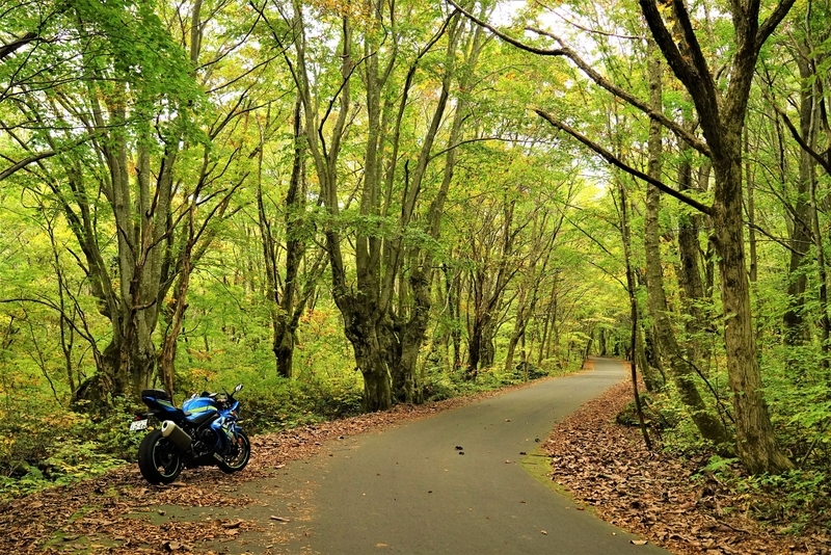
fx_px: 831
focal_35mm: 36
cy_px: 278
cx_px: 416
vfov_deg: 36.9
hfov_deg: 53.1
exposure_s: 1/750
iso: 1600
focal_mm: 36
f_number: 4
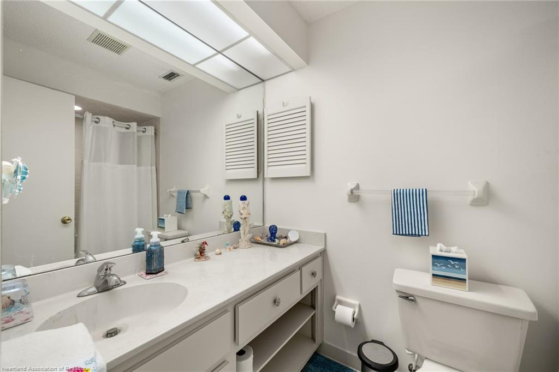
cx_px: 280
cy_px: 186
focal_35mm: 14
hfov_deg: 104.3
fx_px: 217
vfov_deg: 81.2
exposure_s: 1/4
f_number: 11
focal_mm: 14
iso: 400
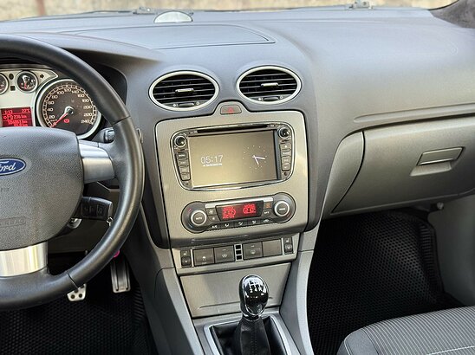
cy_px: 178
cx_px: 238
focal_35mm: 48
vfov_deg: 30.2
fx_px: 658
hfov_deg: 39.7
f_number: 1.78
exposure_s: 1/60
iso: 160
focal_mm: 6.76
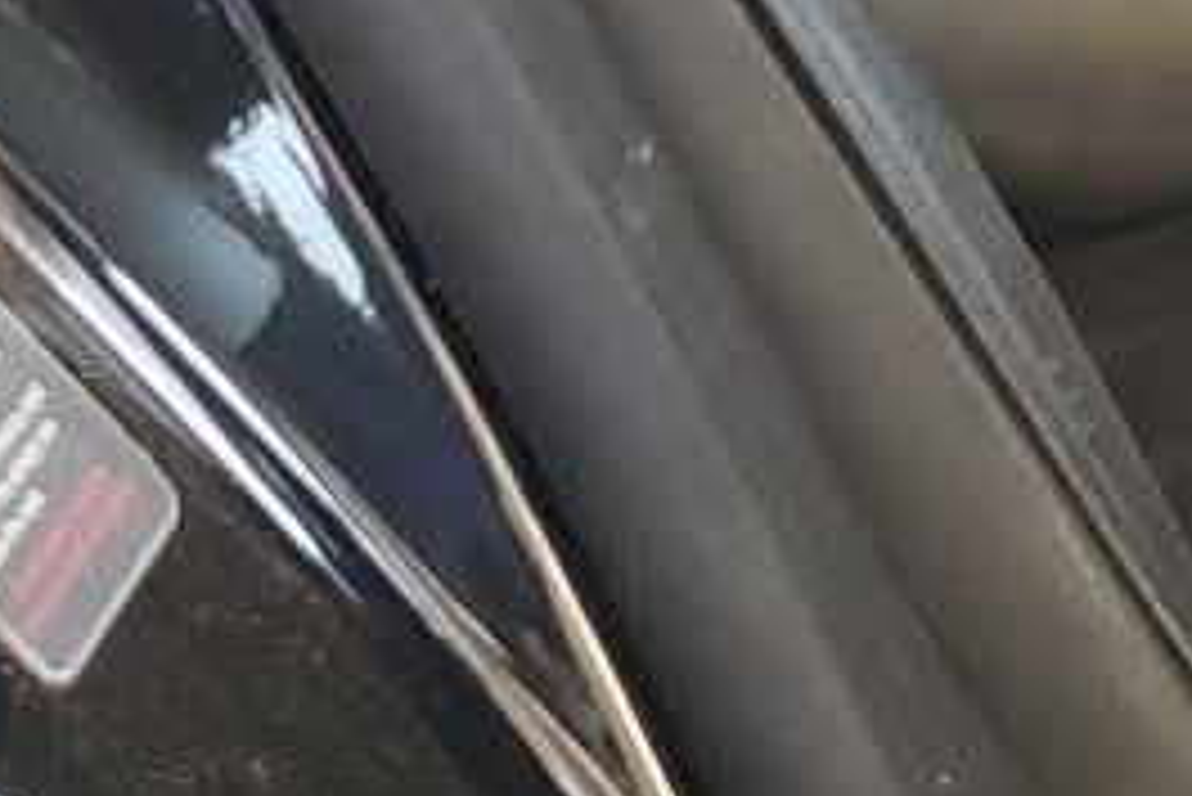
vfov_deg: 7.9
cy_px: -944
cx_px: 1952
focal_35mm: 163
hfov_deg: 11.9
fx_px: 5400
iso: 196
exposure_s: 1/60.2
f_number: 1.5
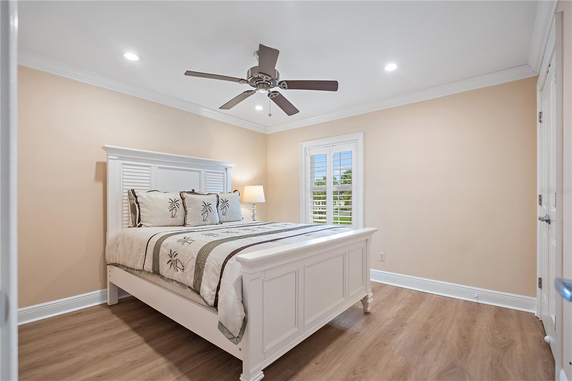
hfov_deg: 96.7
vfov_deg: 73.7
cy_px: 190
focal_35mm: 16
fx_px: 254
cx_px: 286
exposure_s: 1/50
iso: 3200
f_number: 4
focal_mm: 16
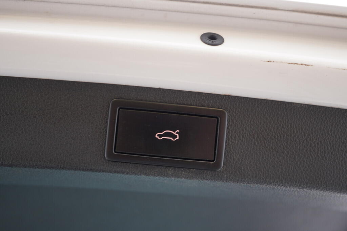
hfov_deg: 53.1
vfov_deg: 36.9
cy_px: 116
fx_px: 347
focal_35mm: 36
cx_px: 174
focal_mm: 24
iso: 160
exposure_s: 1/40
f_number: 2.8
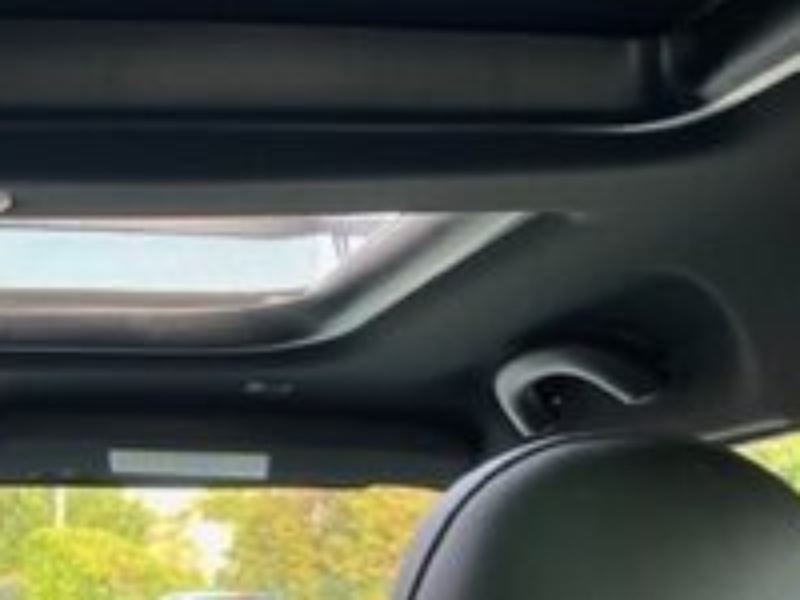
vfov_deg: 17.1
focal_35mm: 83
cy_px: 692
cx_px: -176
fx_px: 1918
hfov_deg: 21.7
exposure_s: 1/93
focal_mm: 5.7
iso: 40
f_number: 1.5
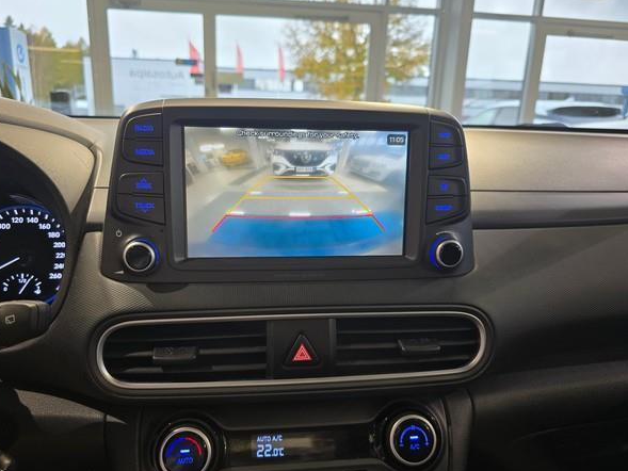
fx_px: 454
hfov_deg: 69.3
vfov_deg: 54.8
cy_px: 253
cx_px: 291
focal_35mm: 25
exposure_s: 1/100
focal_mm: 6.3
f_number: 1.7
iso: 100
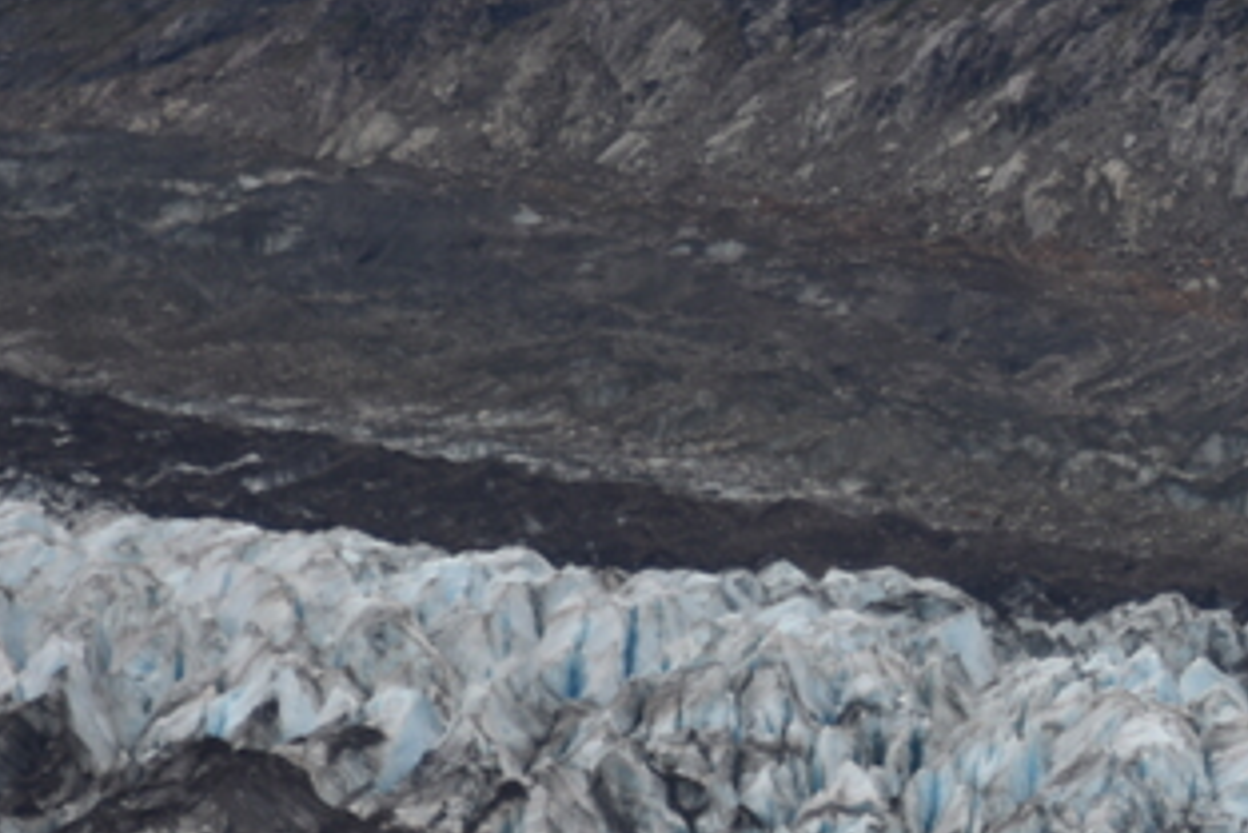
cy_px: 554
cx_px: 2161
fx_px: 22681
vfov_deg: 2.1
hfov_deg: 3.1
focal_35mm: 654
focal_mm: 160
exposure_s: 1/320
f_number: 5.6
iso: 110
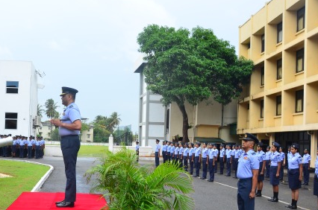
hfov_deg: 50.0
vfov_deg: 34.6
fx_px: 335
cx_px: 108
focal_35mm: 38
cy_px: 140
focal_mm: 18
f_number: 6.3
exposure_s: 1/80
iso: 250
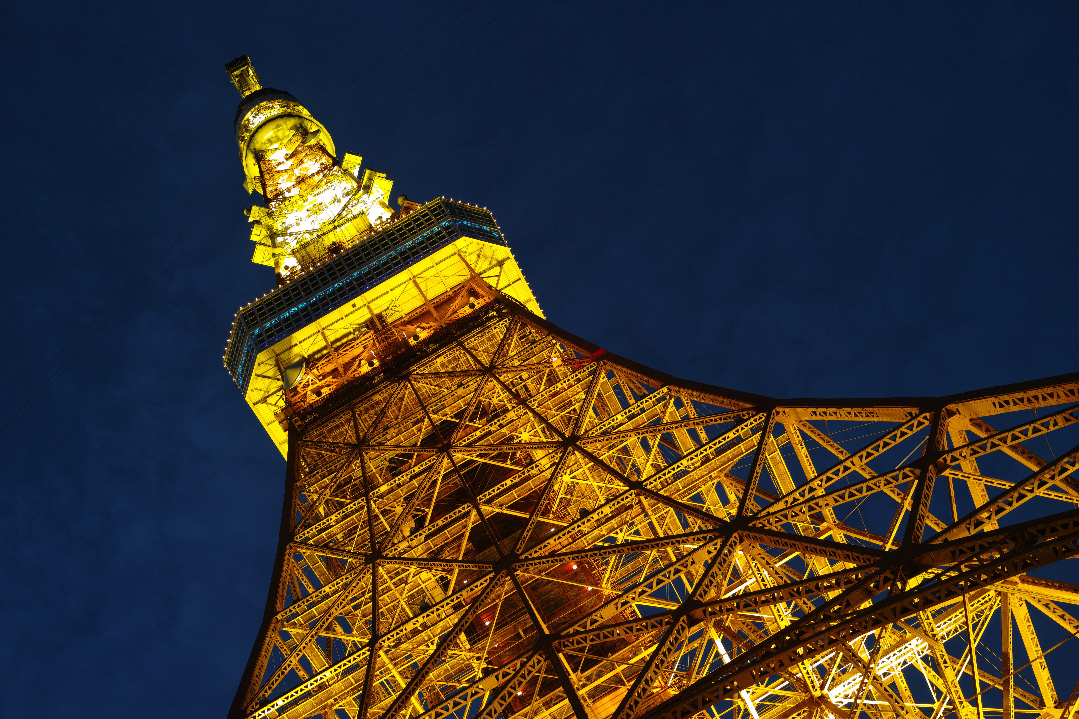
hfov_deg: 43.6
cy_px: 360
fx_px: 1349
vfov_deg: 29.9
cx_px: 540
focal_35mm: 45
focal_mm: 30
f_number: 8
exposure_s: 1/1.25
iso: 100
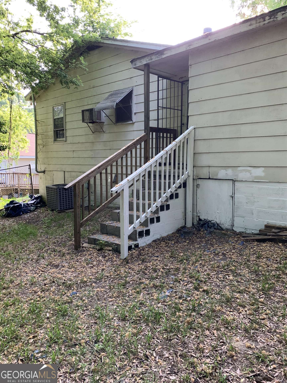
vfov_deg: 67.3
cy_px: 192
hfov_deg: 53.1
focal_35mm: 26
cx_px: 144
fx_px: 287
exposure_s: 1/121
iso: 80
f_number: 1.8
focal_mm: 4.25
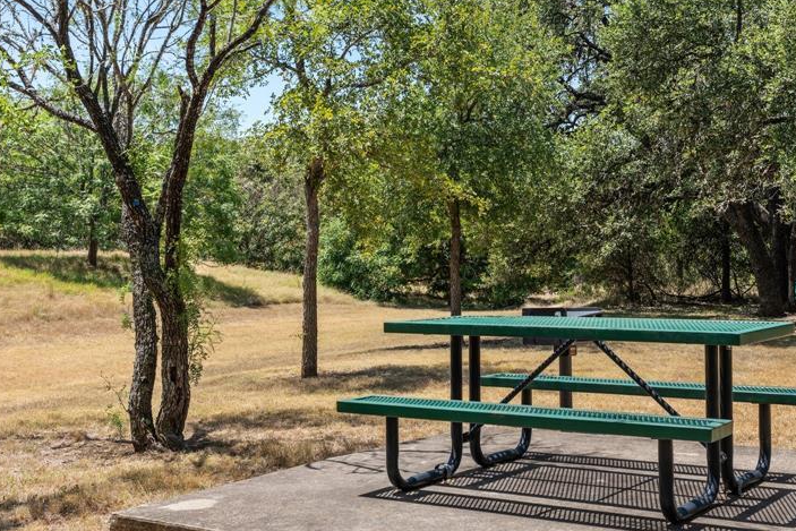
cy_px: 229
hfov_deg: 38.5
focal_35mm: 51
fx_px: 1128
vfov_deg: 26.5
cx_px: 514
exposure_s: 1/200
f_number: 8
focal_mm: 35
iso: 160
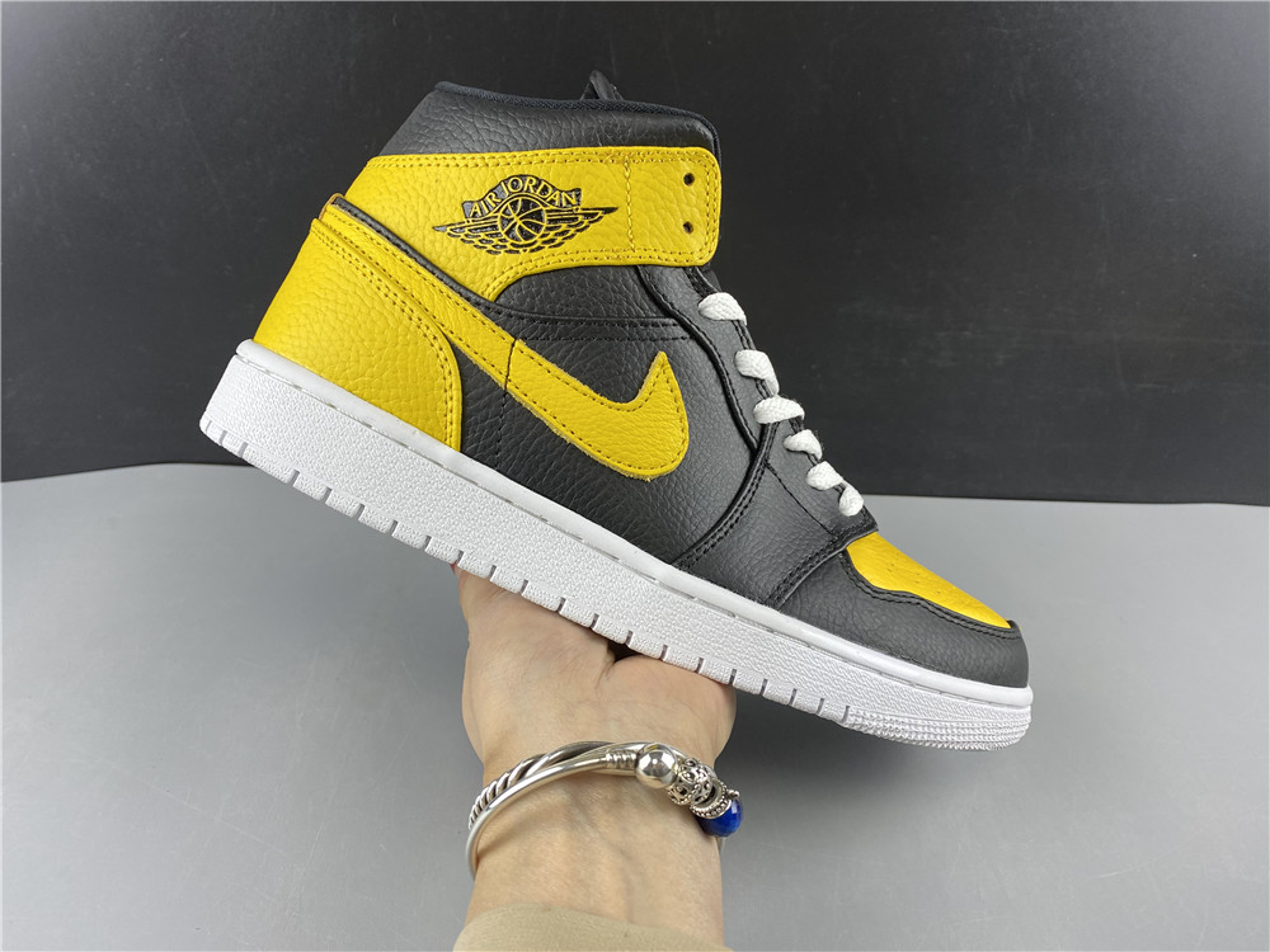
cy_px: 476
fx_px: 954
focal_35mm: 26
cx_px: 635
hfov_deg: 67.3
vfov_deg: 53.1
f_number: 1.8
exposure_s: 1/100
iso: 50
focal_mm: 4.25
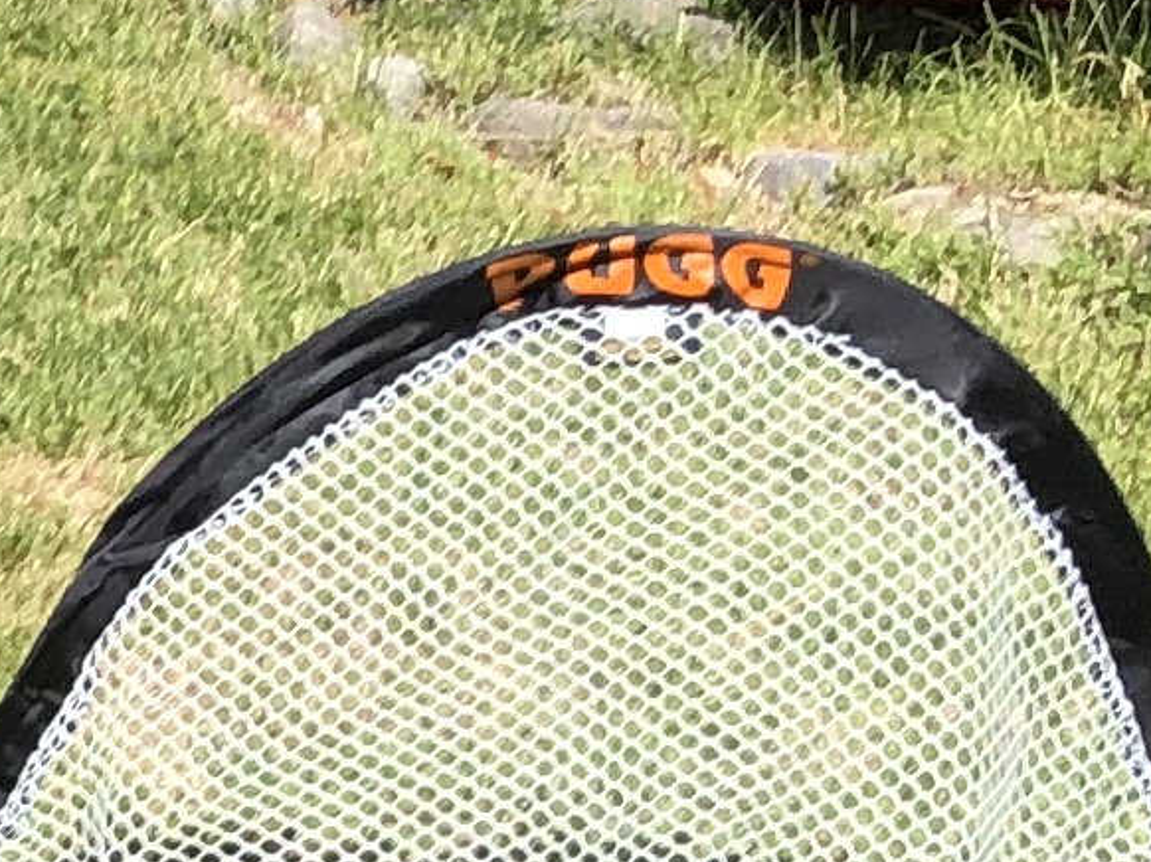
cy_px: 524
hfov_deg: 8.9
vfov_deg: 7.6
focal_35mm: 194
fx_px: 6448
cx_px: -1897
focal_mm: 3.99
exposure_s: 1/1279
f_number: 1.8
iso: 20
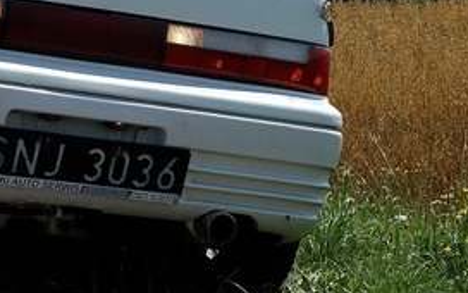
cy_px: 106
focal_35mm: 130
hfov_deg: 15.8
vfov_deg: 10.1
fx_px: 1658
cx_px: 14
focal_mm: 40
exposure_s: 1/500
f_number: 13
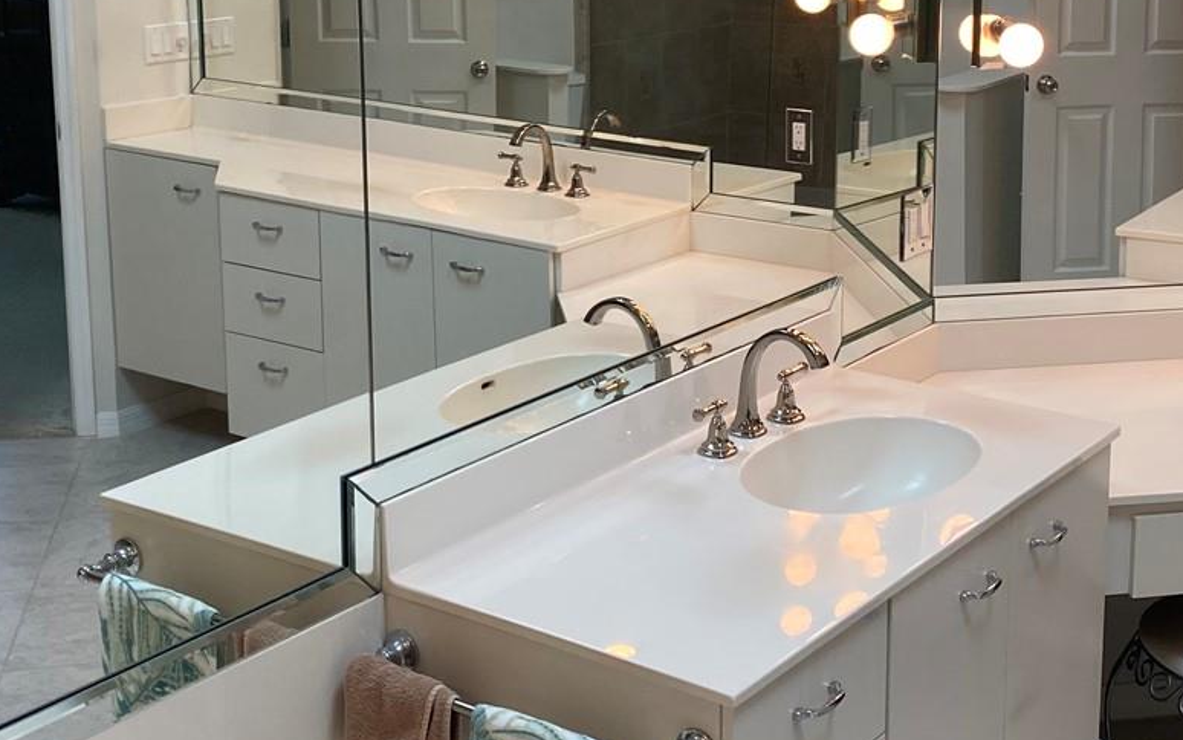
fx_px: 1838
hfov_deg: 35.6
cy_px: 187
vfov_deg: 22.5
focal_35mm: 57
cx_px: 653
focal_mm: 4.25
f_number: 1.8
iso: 100
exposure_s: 1/120
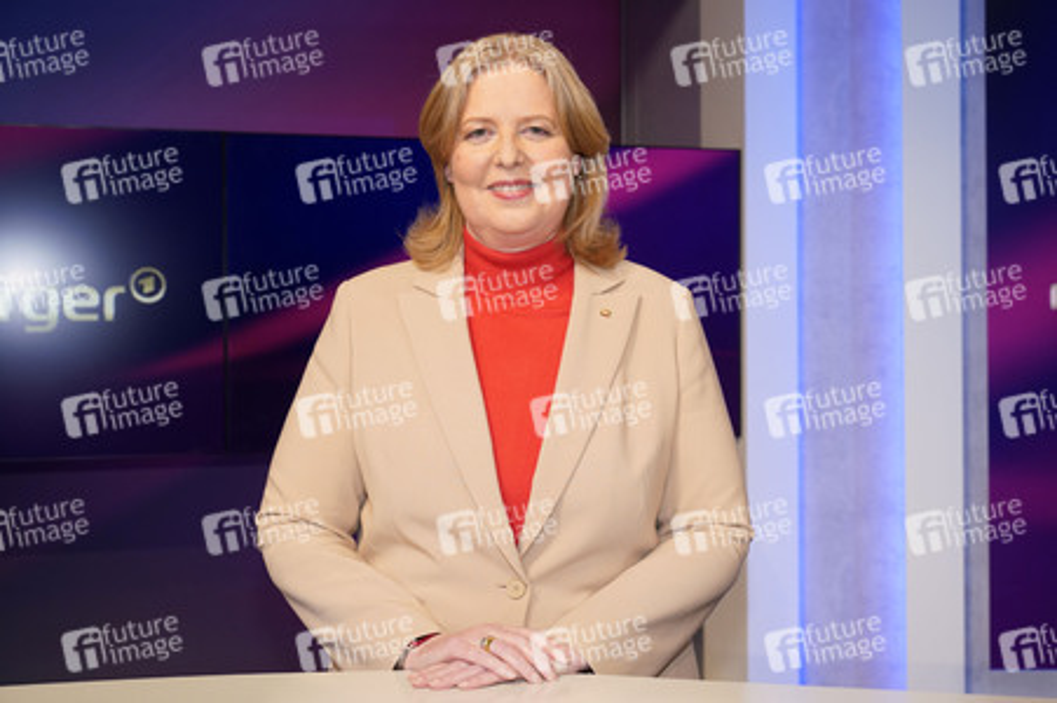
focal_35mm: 46
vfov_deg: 29.2
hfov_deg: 42.8
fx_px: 1350
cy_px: 352
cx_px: 528
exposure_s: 1/160
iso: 2000
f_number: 5
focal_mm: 46
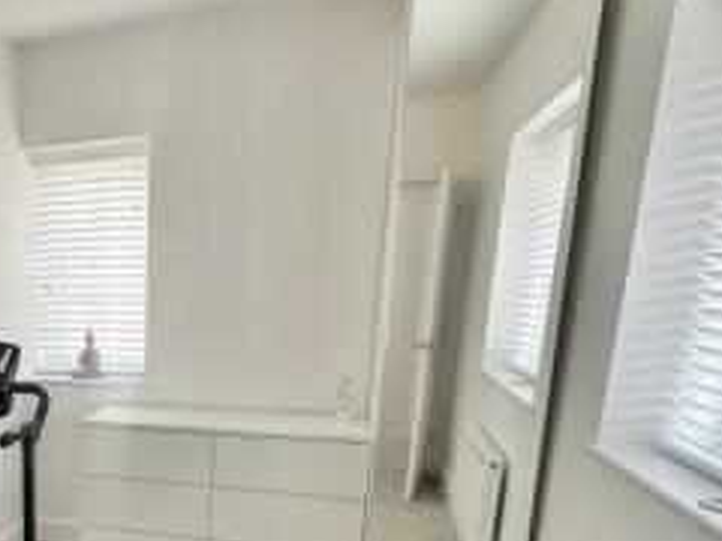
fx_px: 709
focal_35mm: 34
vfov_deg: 39.7
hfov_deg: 45.9
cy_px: 452
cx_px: 11
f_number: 2.2
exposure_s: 1/99
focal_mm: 2.22
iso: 80
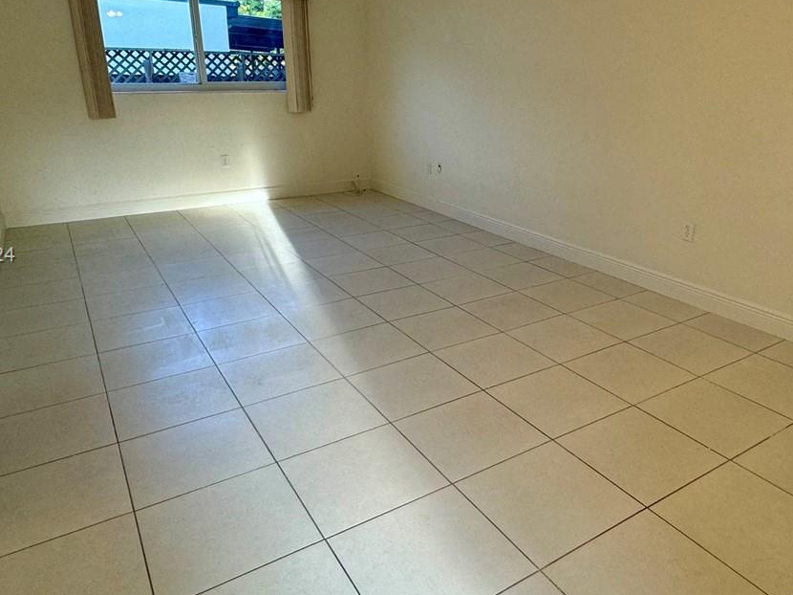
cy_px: 256
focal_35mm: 27
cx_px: 474
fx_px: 618
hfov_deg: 64.8
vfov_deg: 51.2
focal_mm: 2.22
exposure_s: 1/120
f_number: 2.2
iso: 100
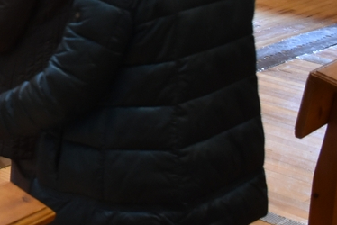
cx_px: -174
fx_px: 993
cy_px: -26
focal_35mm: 106
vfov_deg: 12.7
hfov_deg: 17.3
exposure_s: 1/60
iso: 800
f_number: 3.5
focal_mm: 22
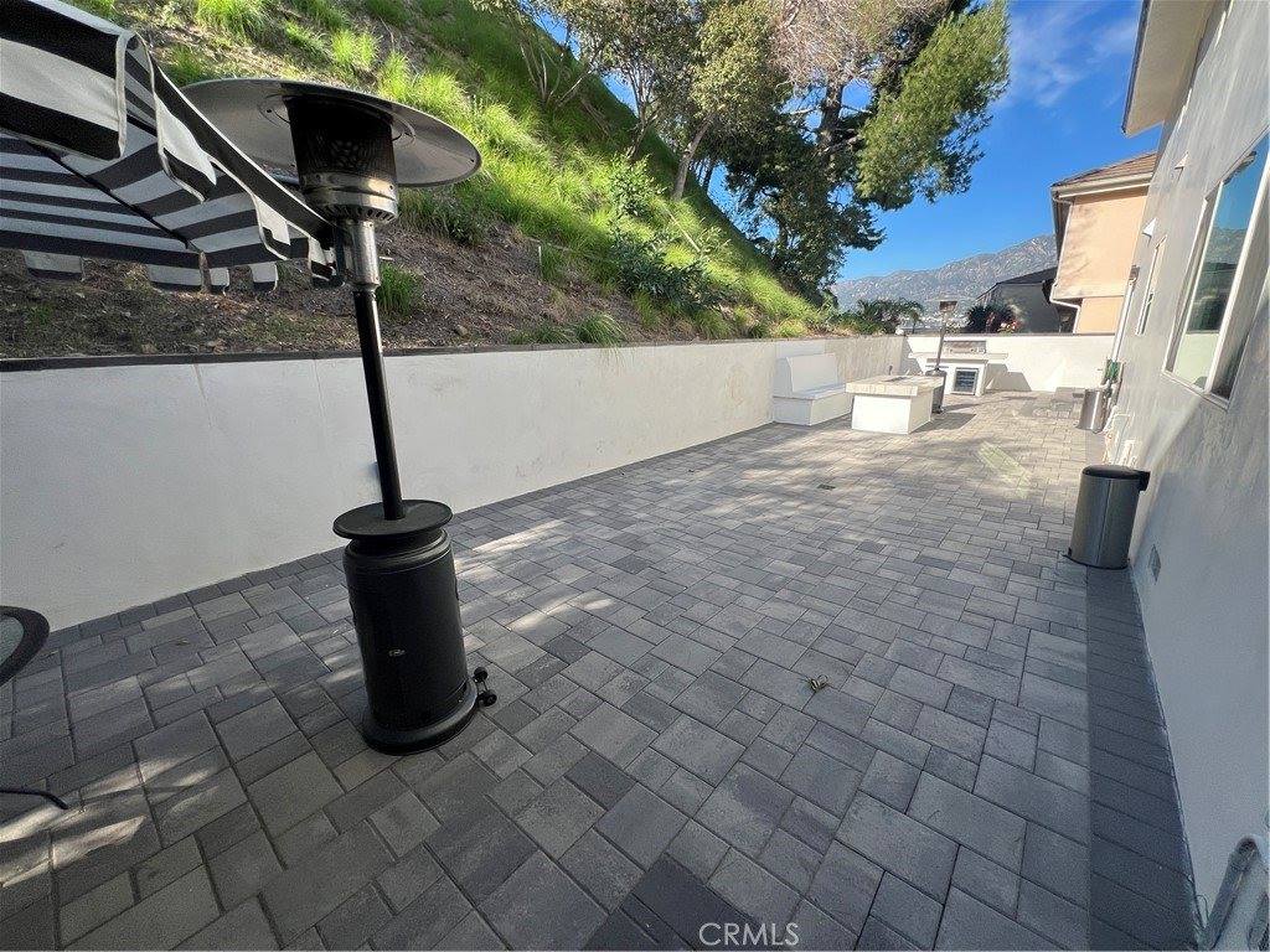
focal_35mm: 13
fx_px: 477
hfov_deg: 106.2
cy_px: 476
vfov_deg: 89.9
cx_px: 635
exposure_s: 1/622
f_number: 1.8
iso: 32
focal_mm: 1.57
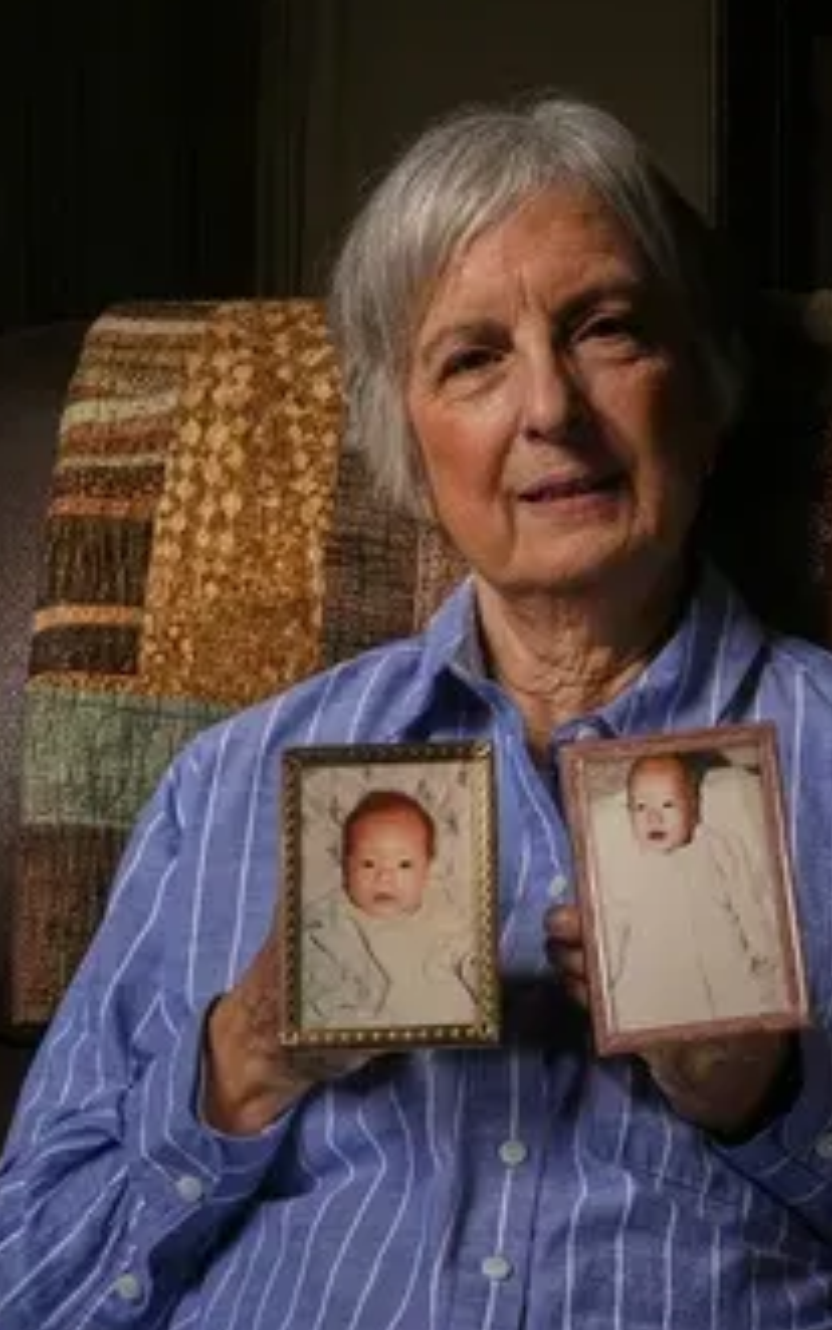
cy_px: 673
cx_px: 486
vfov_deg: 22.3
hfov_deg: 14.1
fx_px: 3373
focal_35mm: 93
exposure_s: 1/800
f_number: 22
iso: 125
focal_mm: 59
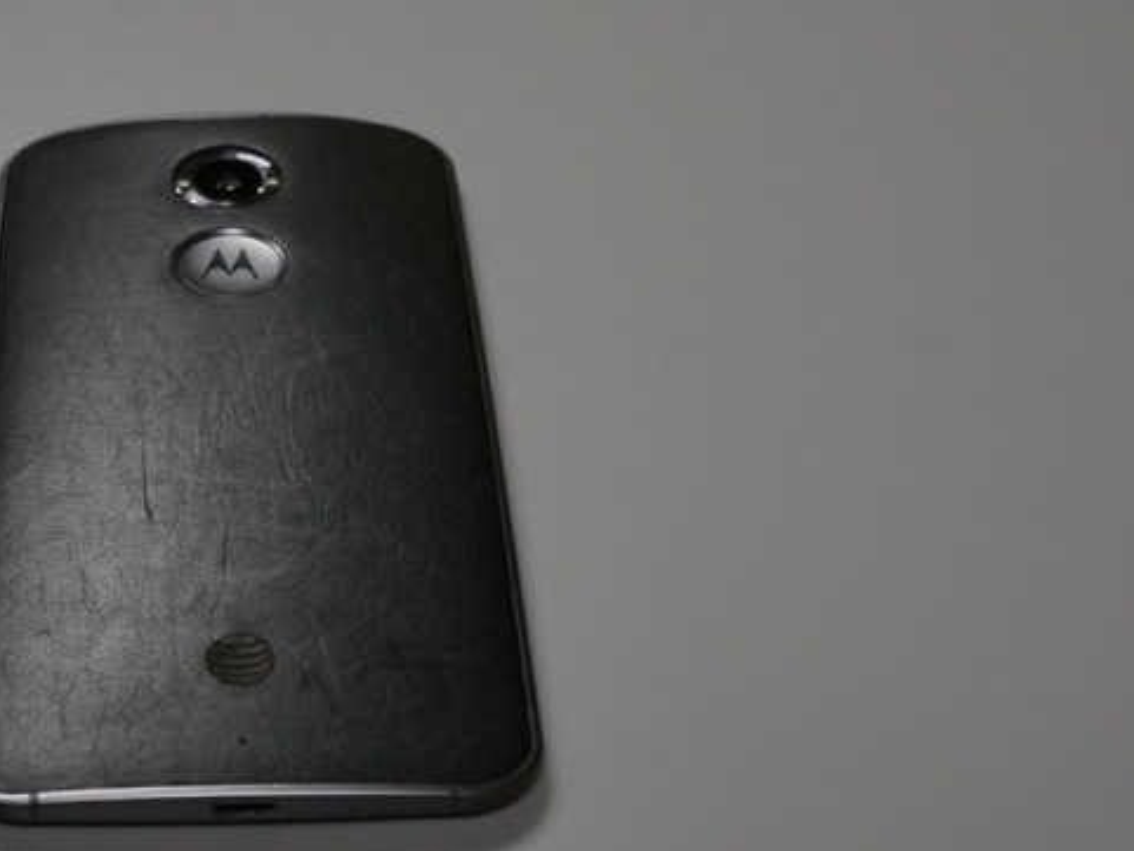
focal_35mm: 69
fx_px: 2261
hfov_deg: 27.7
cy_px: 483
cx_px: 255
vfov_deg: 21.3
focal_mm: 30
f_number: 8
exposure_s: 1/60
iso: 800
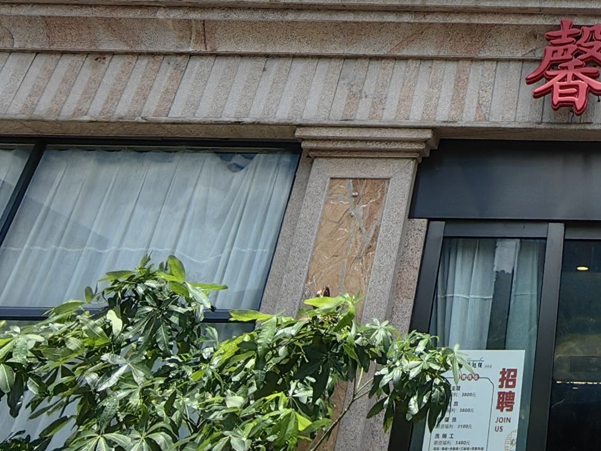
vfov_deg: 24.0
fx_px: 885
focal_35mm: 51
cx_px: 685
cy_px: -181
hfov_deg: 32.3
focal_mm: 1.95
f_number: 2.2
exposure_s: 1/1000
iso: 50
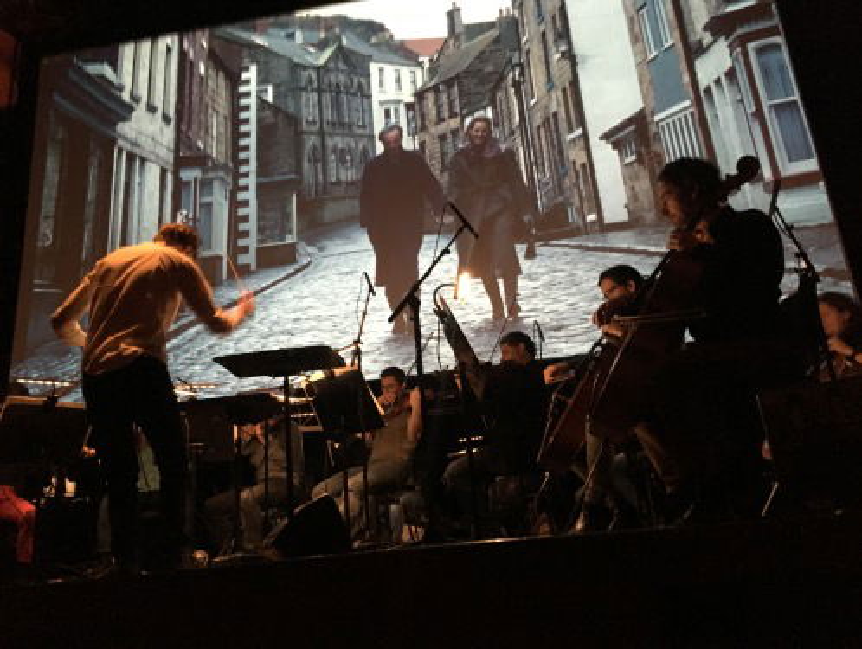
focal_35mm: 29
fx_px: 723
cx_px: 431
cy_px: 324
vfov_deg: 48.3
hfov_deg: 61.6
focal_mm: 4.15
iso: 250
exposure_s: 1/17
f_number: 2.2
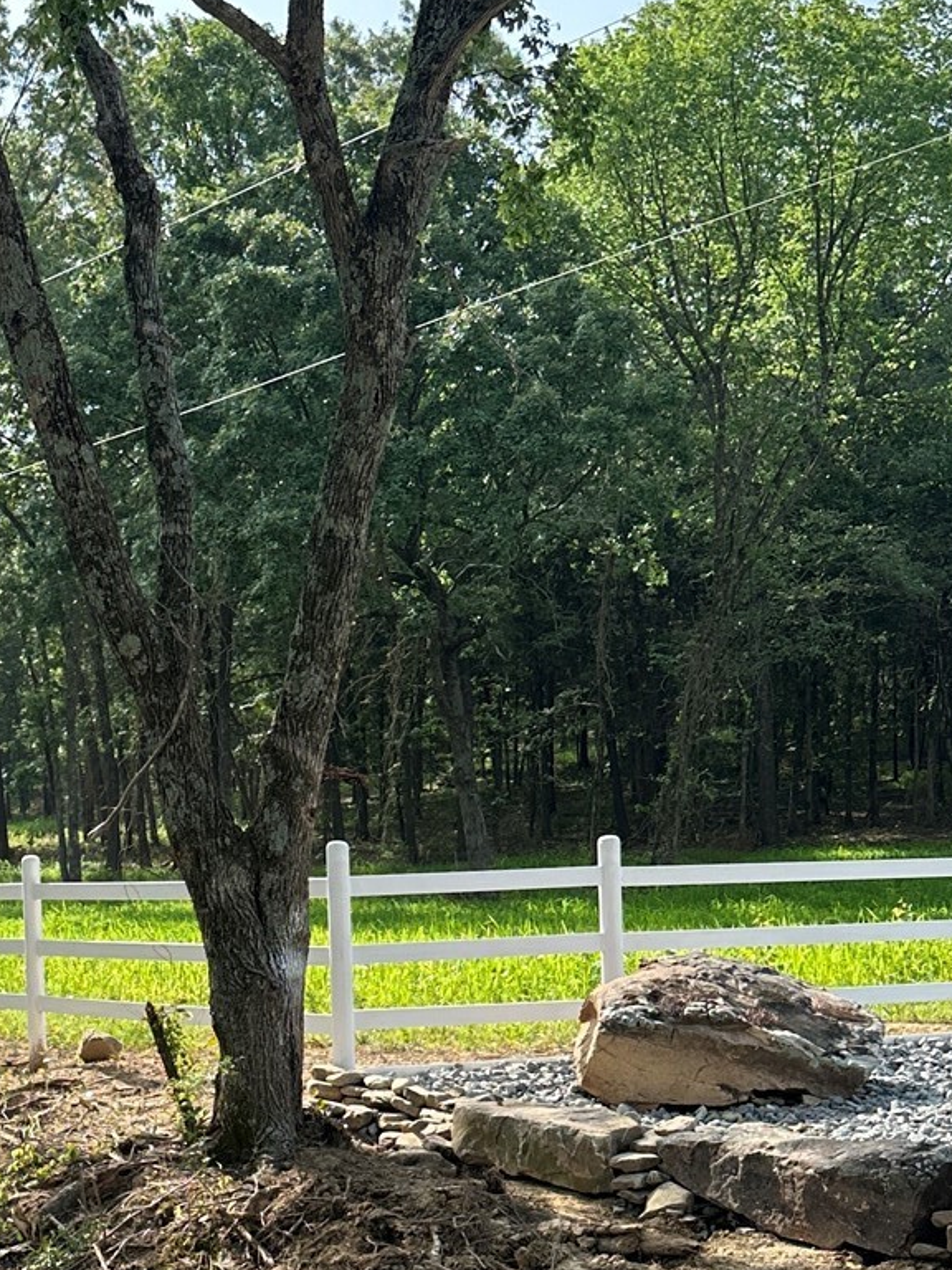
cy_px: 1024
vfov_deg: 31.3
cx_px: 48
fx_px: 2200
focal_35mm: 60
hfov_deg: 23.6
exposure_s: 1/1289
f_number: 1.78
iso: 80
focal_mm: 6.86
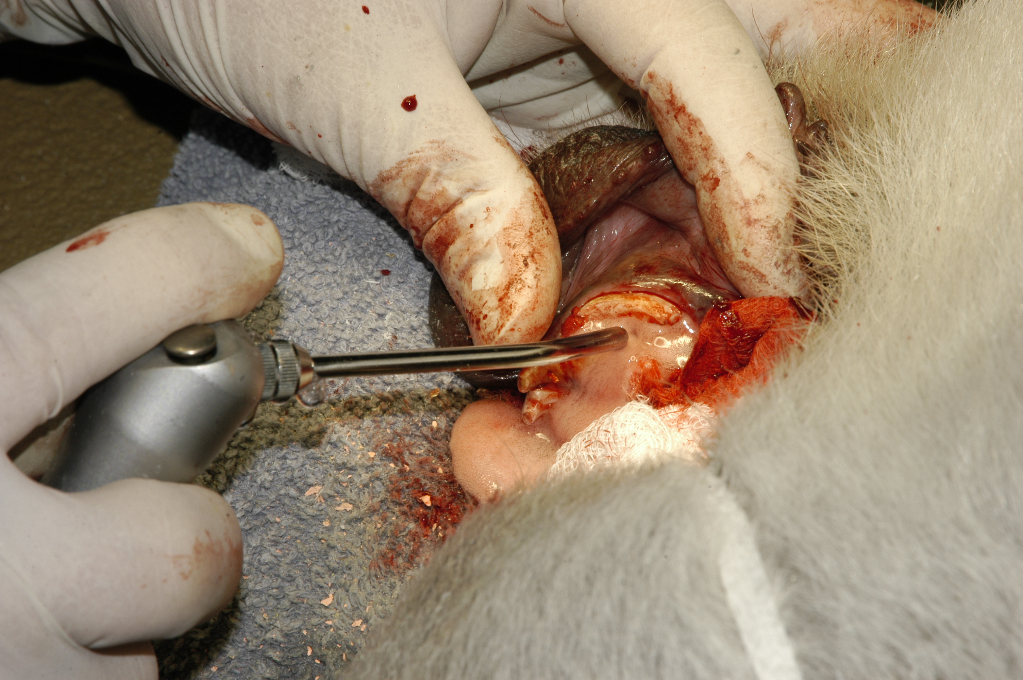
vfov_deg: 7.6
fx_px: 5110
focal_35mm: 180
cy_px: 340
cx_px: 512
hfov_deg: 11.4
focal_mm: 120
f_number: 16
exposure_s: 1/180
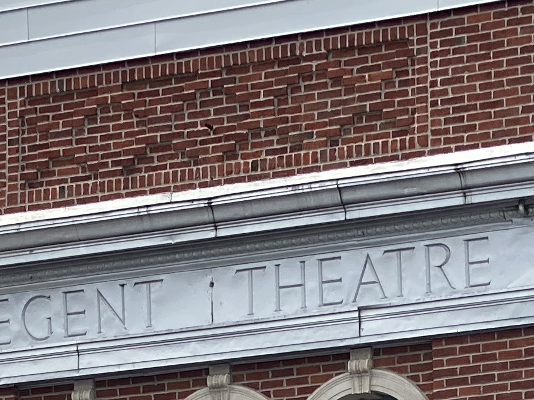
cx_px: 303
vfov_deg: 6.2
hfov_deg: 8.6
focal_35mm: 231
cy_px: 860
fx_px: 3563
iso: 20
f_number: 2
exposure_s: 1/922
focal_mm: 6
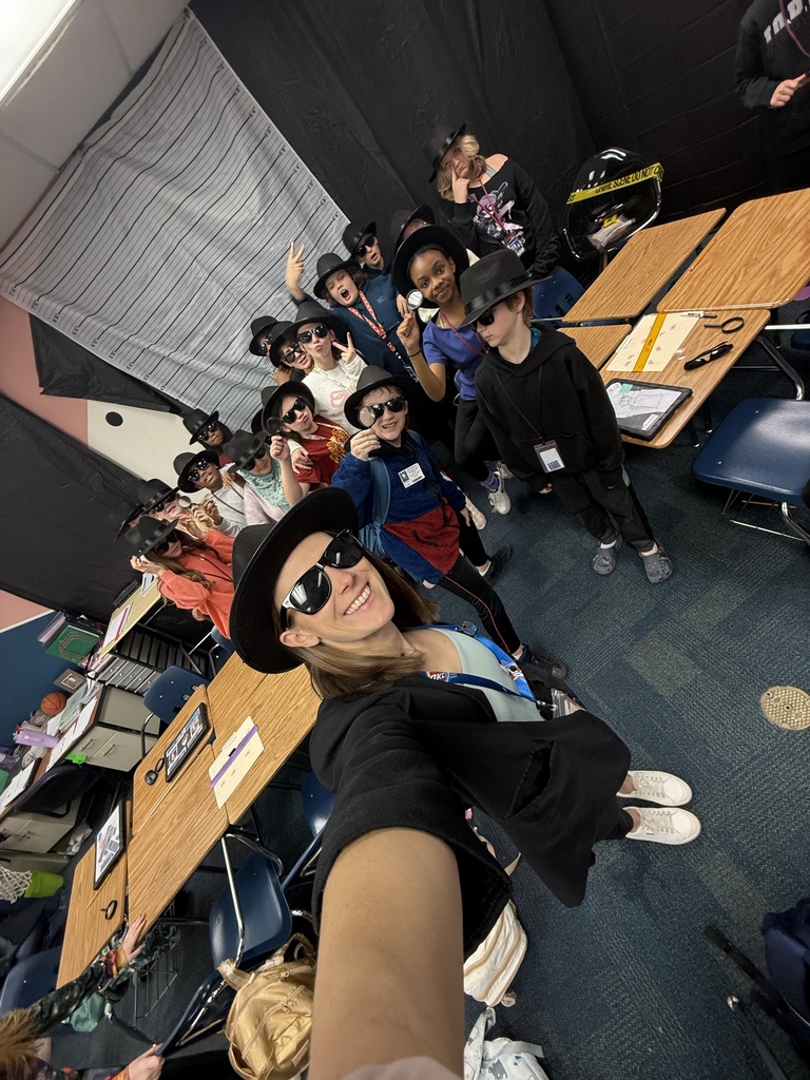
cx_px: 405
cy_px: 540
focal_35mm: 14
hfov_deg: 85.7
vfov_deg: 102.1
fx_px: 437
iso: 200
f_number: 2.2
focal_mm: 2.22
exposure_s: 1/60
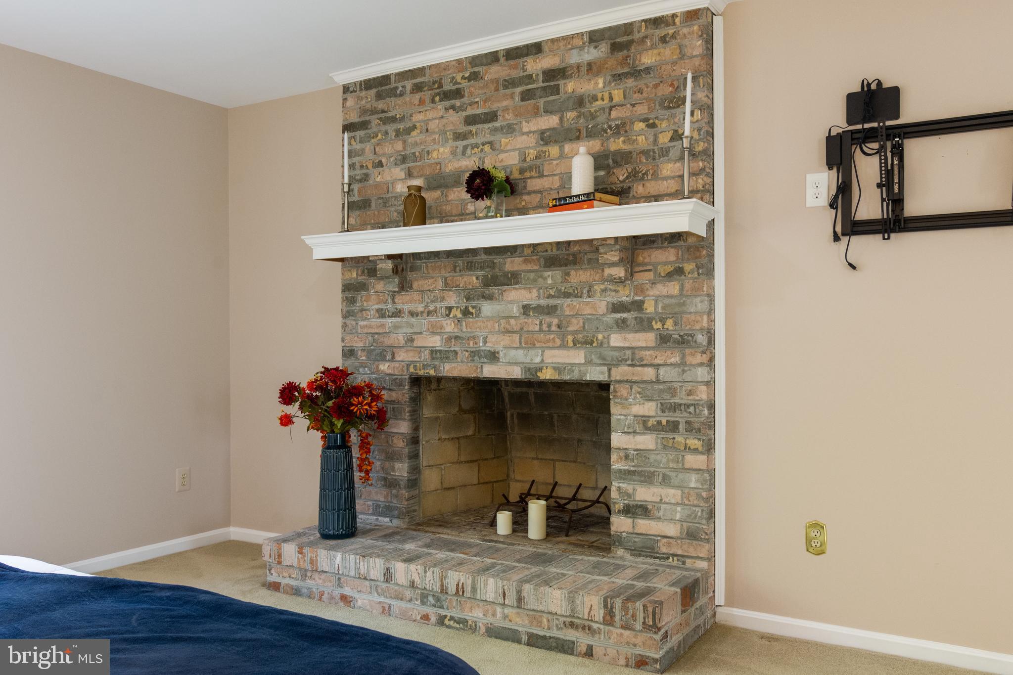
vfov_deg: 43.6
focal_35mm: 30
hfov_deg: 61.9
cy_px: 338
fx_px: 844
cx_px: 506
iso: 640
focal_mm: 20
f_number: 9
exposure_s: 1/4
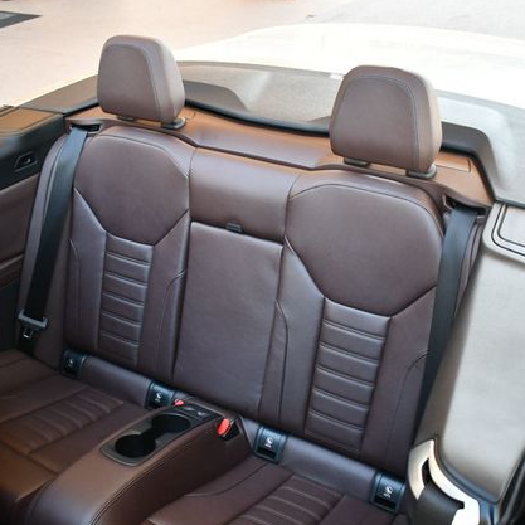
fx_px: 806
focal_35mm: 47
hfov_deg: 36.0
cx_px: 224
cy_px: 266
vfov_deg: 36.1
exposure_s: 1/250
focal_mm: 18
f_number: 3.5
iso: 720
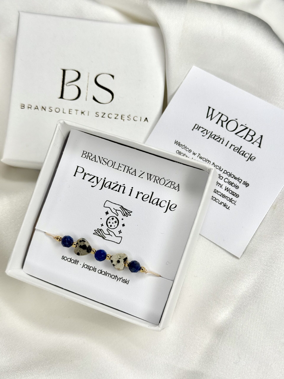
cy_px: 190
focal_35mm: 48
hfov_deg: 30.3
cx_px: 142
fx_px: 525
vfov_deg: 39.7
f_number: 1.78
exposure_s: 1/1353
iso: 64
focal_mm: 6.76
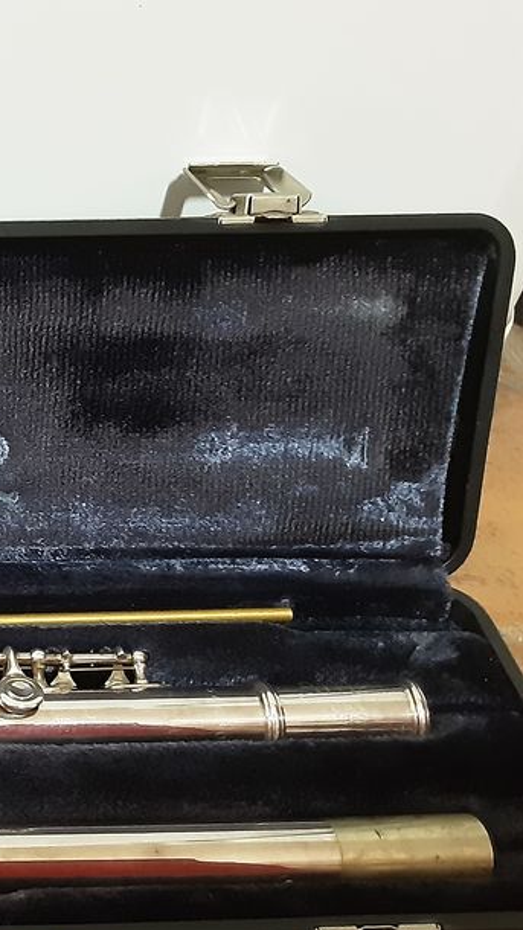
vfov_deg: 41.3
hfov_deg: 20.8
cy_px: 521
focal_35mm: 50
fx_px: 1233
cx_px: -238
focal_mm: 2.9
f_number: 1.9
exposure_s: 1/25
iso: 400
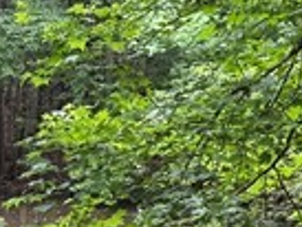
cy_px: 194
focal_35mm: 179
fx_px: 1563
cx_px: 152
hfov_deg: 11.0
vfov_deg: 8.3
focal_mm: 6.76
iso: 80
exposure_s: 1/121
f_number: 1.78
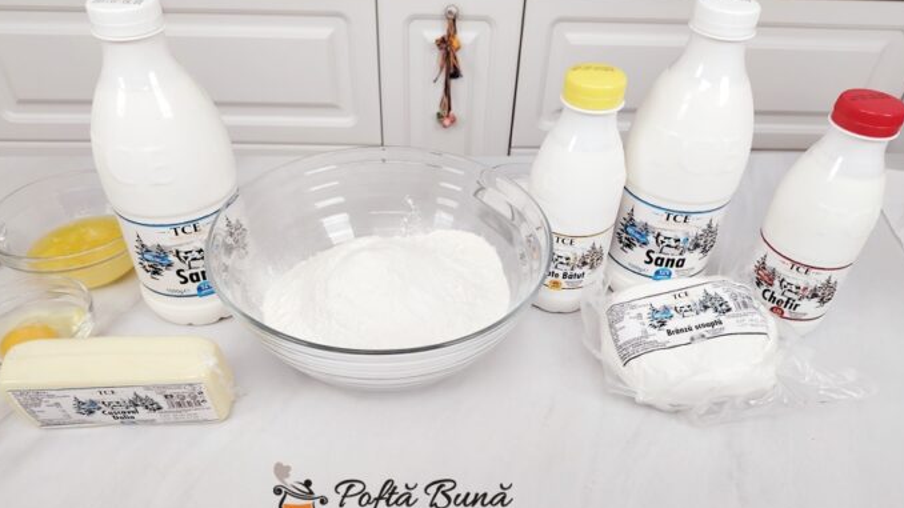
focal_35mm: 27
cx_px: 451
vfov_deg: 42.8
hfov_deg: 69.9
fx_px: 647
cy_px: 289
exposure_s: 1/50
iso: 253
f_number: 1.75
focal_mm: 5.25
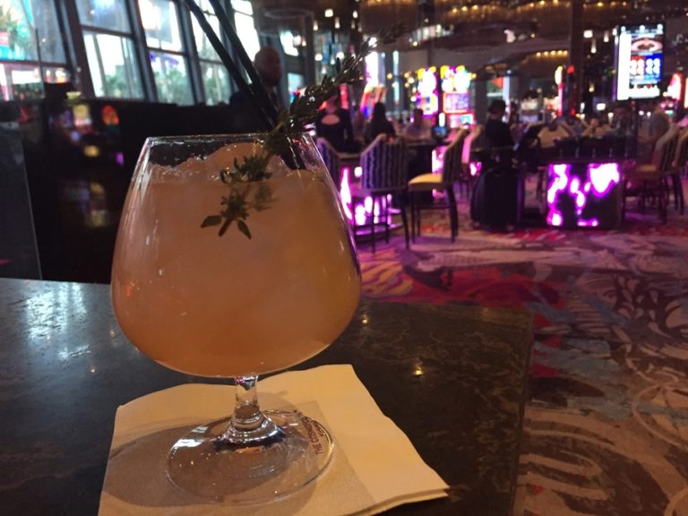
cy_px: 258
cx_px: 344
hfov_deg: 61.7
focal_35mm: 29
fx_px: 576
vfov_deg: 48.2
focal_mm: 4.15
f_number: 2.2
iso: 320
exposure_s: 1/30
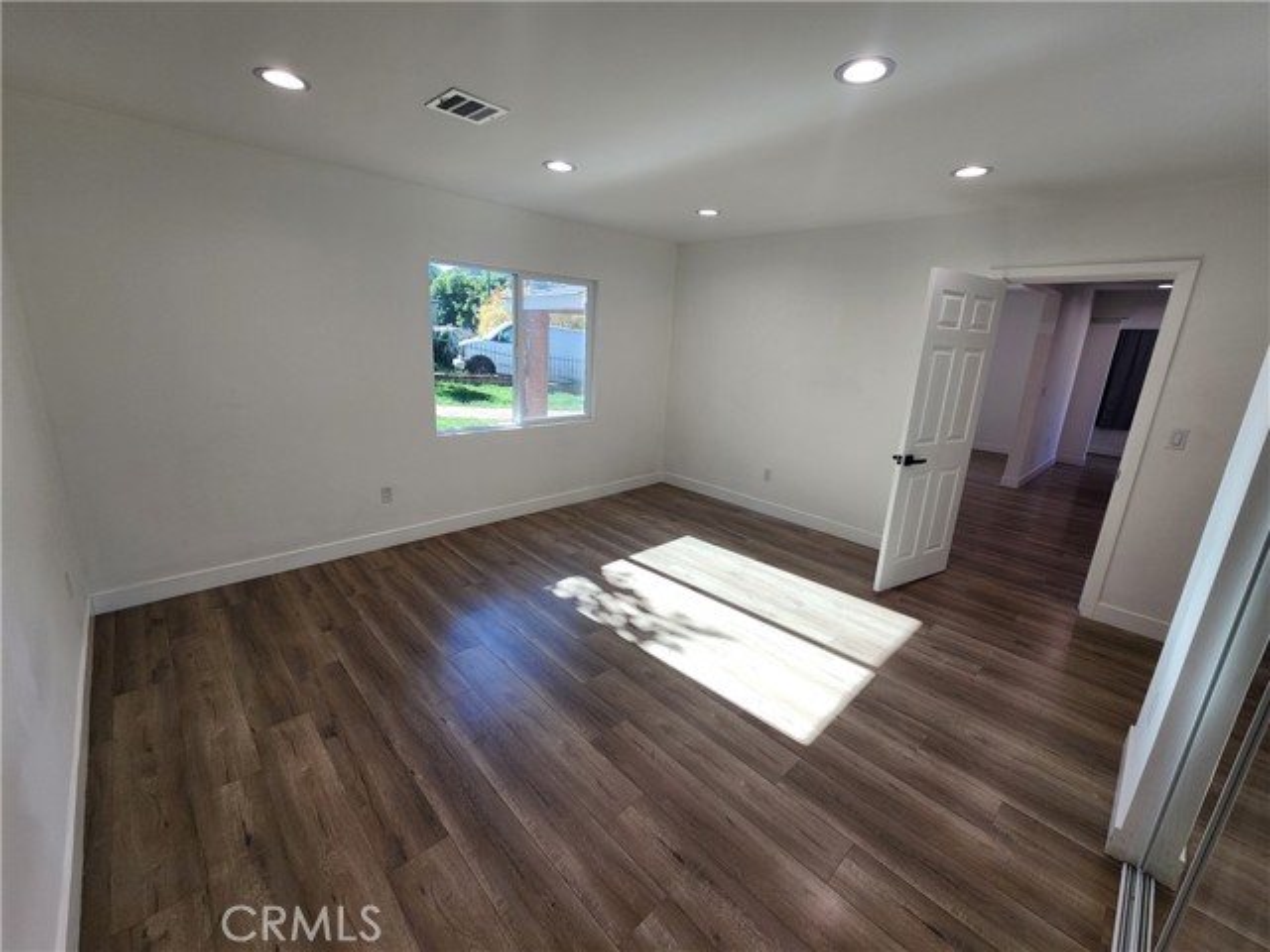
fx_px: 477
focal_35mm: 13
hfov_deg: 106.2
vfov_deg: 89.9
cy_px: 476
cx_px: 635
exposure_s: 1/225
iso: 50
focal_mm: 2.2
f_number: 2.2
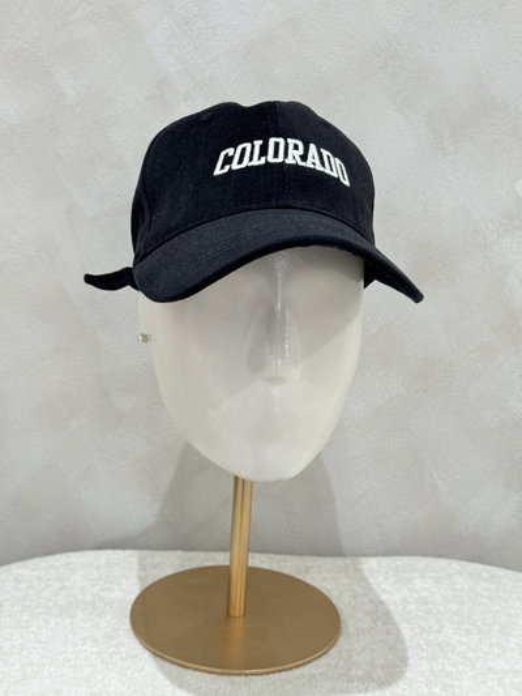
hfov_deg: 30.3
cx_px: 261
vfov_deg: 39.6
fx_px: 965
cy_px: 348
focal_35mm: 48
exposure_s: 1/50
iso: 160
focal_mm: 6.76
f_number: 1.78
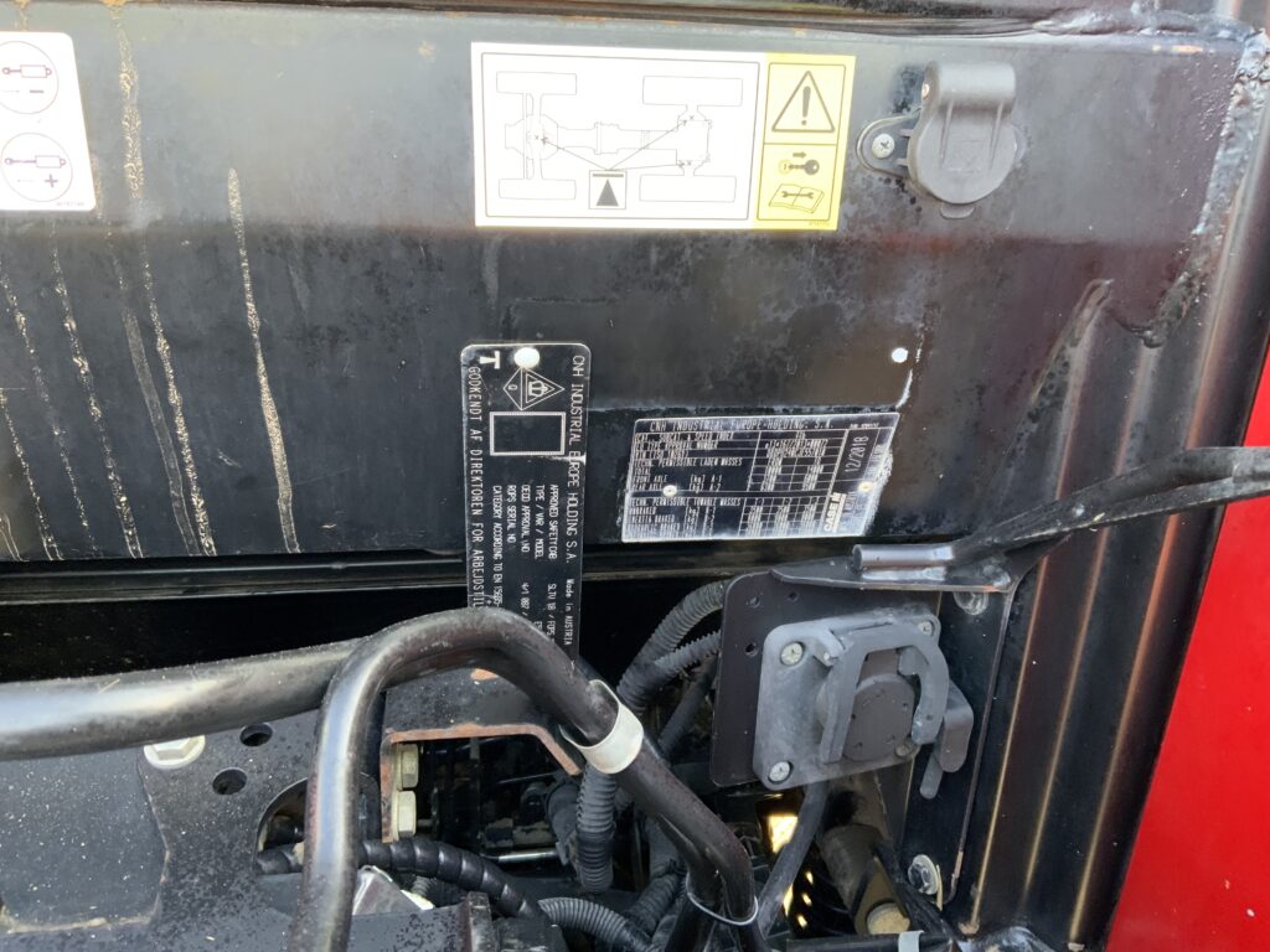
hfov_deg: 61.7
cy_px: 476
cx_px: 635
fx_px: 1064
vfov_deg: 48.2
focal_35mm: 29
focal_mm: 3
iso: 160
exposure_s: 1/60
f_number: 1.8
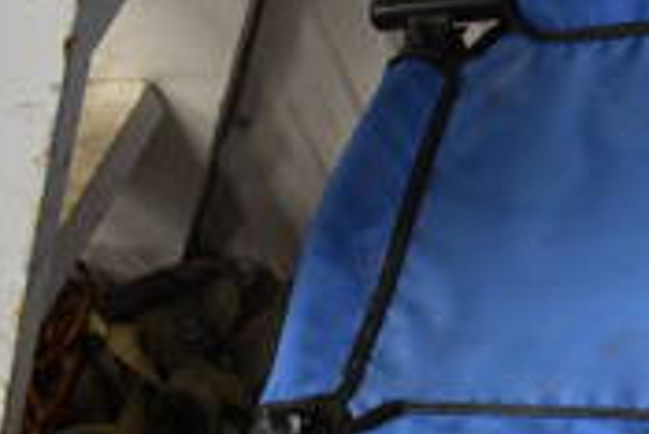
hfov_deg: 18.5
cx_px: 1038
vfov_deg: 14.5
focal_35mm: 94
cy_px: 300
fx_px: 1696
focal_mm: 18
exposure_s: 1/125
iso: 1800
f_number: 3.5
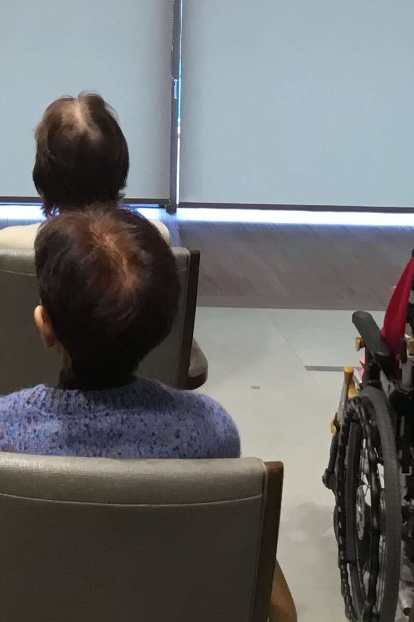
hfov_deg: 14.8
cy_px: -14
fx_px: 1535
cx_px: -86
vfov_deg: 21.9
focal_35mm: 89
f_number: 2.4
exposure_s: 1/30
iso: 50
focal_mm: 3.3
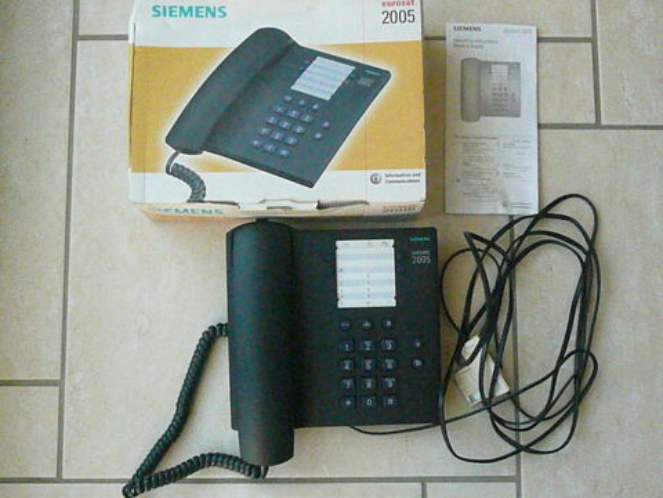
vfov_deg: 29.7
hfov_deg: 38.9
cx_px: 332
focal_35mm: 49
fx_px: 938
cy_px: 249
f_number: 10
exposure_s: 1/250
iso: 3200
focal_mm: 8.1
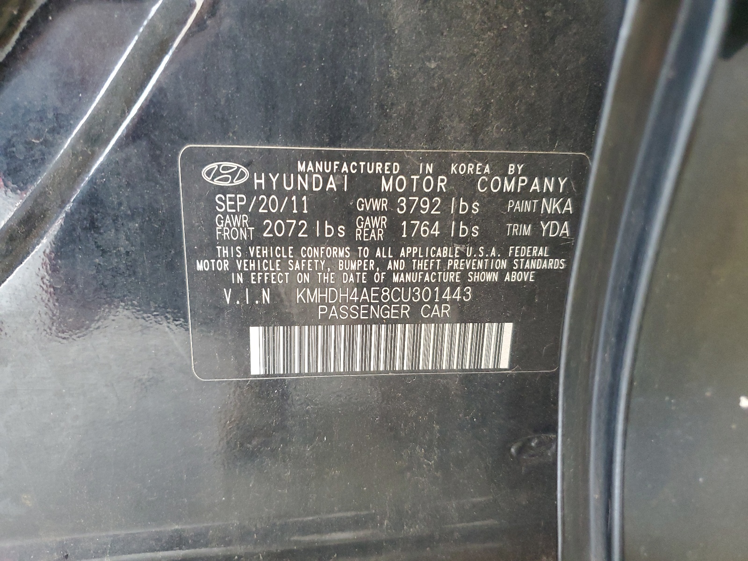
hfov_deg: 67.3
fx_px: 562
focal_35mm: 26
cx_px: 374
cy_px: 280
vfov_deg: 53.1
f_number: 1.5
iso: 272
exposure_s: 1/60.2
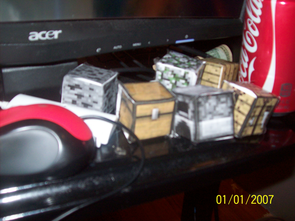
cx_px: 148
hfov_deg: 51.4
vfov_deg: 39.6
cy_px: 110
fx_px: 307
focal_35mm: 36
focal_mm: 6
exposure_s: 1/64
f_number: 2.7
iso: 200
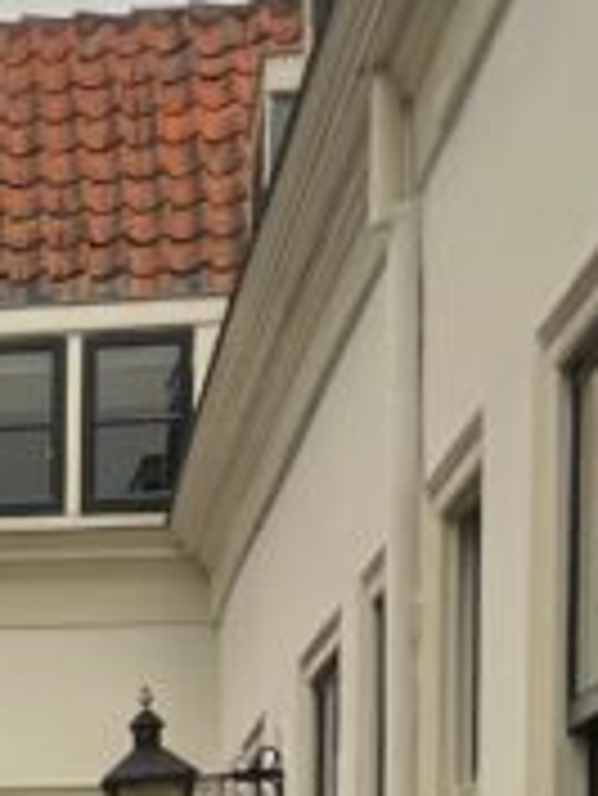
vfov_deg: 12.5
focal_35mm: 150
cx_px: -1088
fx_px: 3451
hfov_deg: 8.5
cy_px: 1178
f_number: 1.6
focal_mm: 5.1
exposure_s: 1/569
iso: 50
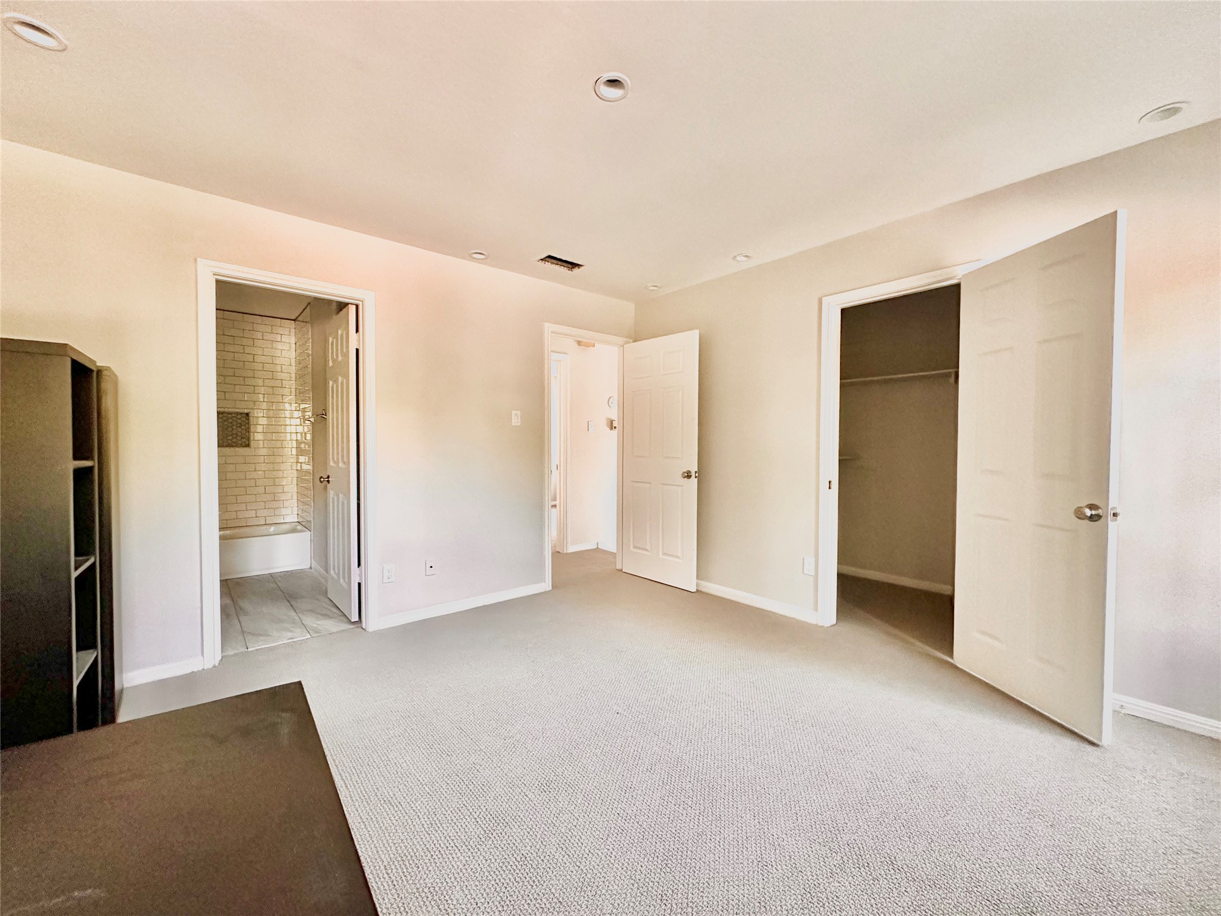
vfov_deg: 85.7
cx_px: 610
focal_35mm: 14
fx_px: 494
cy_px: 458
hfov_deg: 102.1
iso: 800
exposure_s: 1/60
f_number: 2.2
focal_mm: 2.22
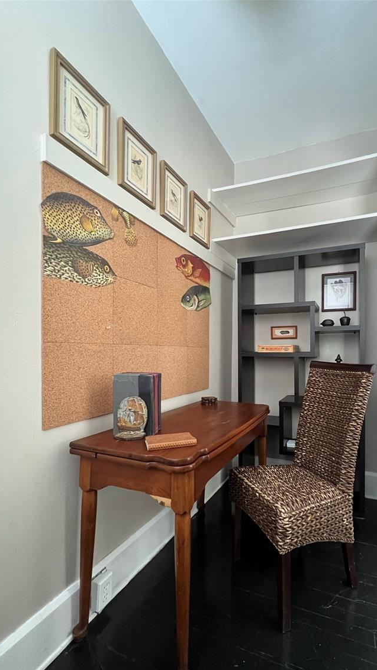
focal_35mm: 15
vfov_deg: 102.9
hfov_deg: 69.1
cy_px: 354
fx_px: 267
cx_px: 241
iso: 800
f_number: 1.8
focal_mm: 1.57
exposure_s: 1/60
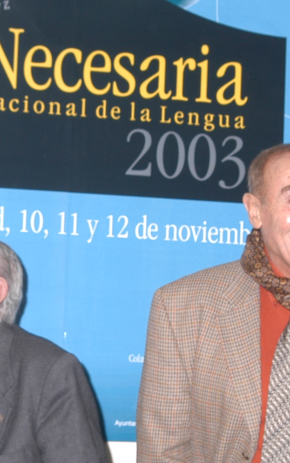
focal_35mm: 129
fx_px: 1632
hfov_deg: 10.2
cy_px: 293
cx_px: 148
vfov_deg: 16.2
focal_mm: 28
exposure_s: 1/80
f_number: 6.3
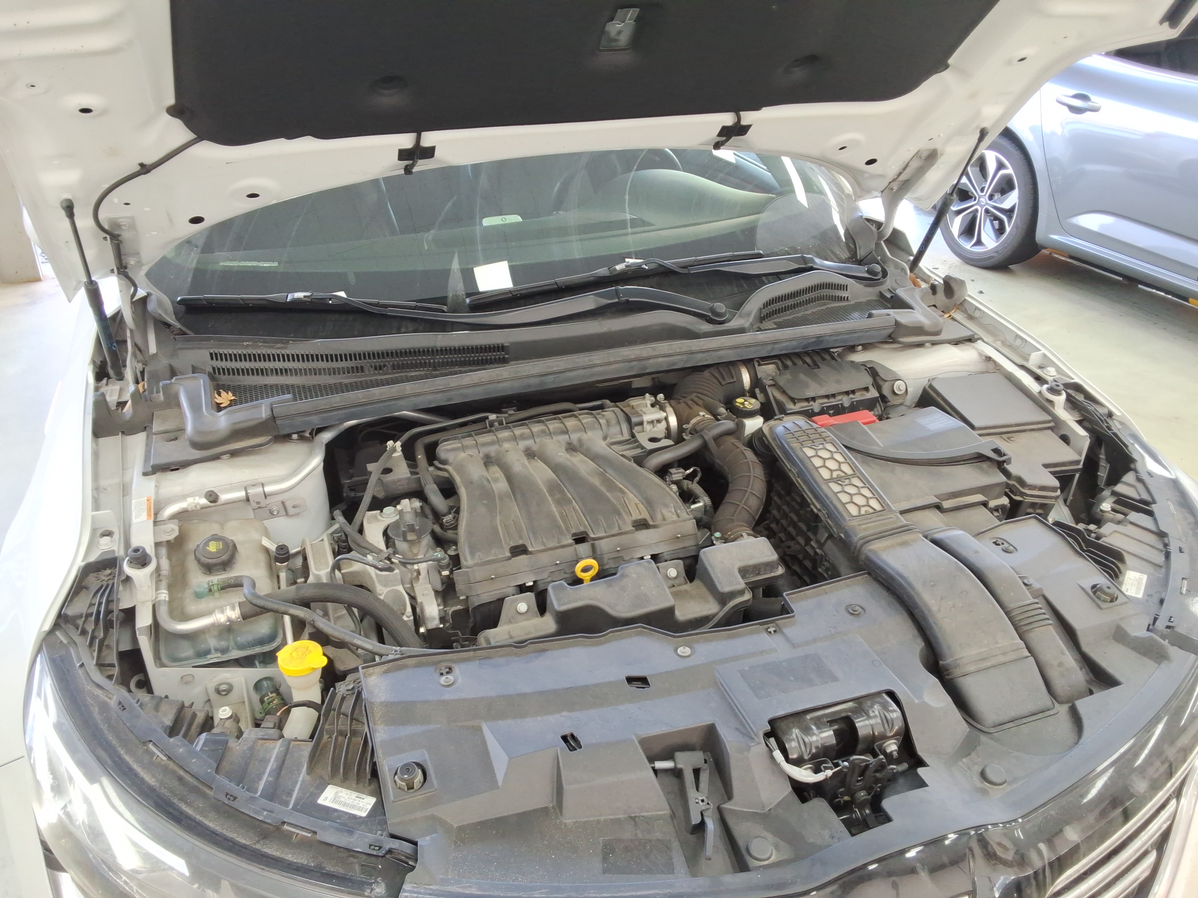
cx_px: 599
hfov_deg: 63.4
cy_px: 449
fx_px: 969
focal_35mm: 28
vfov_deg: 49.7
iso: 48
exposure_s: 1/40
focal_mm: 2.91
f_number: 1.9
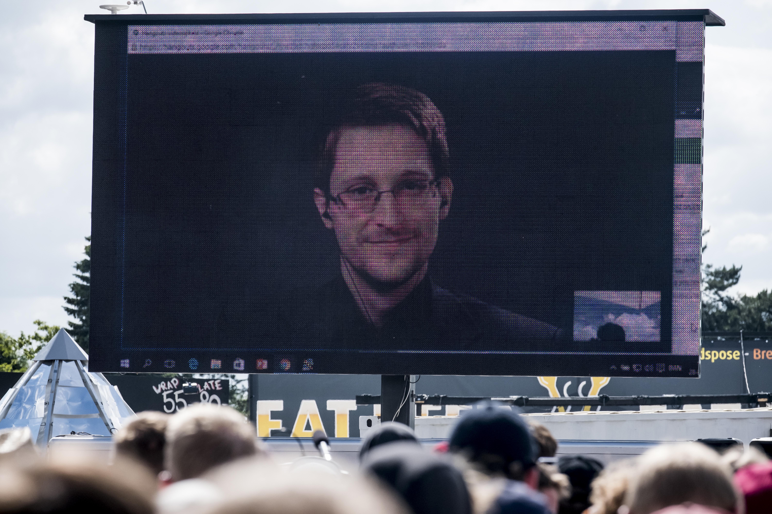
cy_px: 257
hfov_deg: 9.8
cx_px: 386
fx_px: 4503
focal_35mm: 210
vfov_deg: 6.5
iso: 800
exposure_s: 1/2900
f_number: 5.6
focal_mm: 140
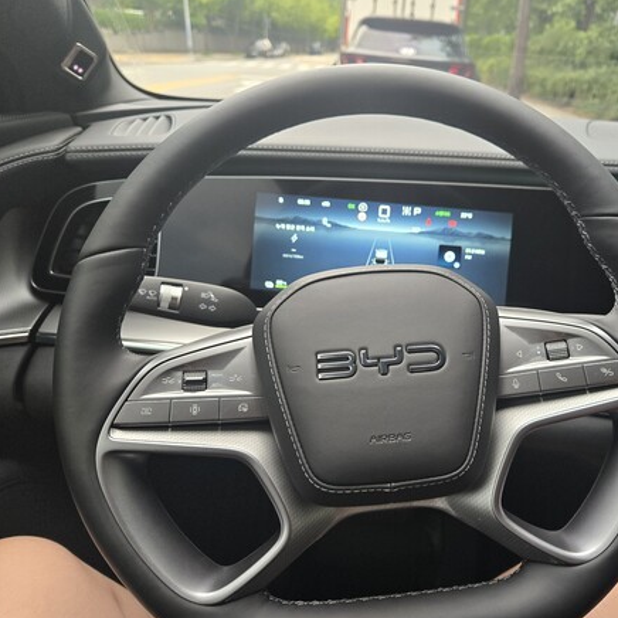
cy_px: 306
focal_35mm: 28
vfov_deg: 57.3
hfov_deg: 56.6
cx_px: 388
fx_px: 566
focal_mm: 5.4
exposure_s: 1/90.1
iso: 200
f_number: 1.8
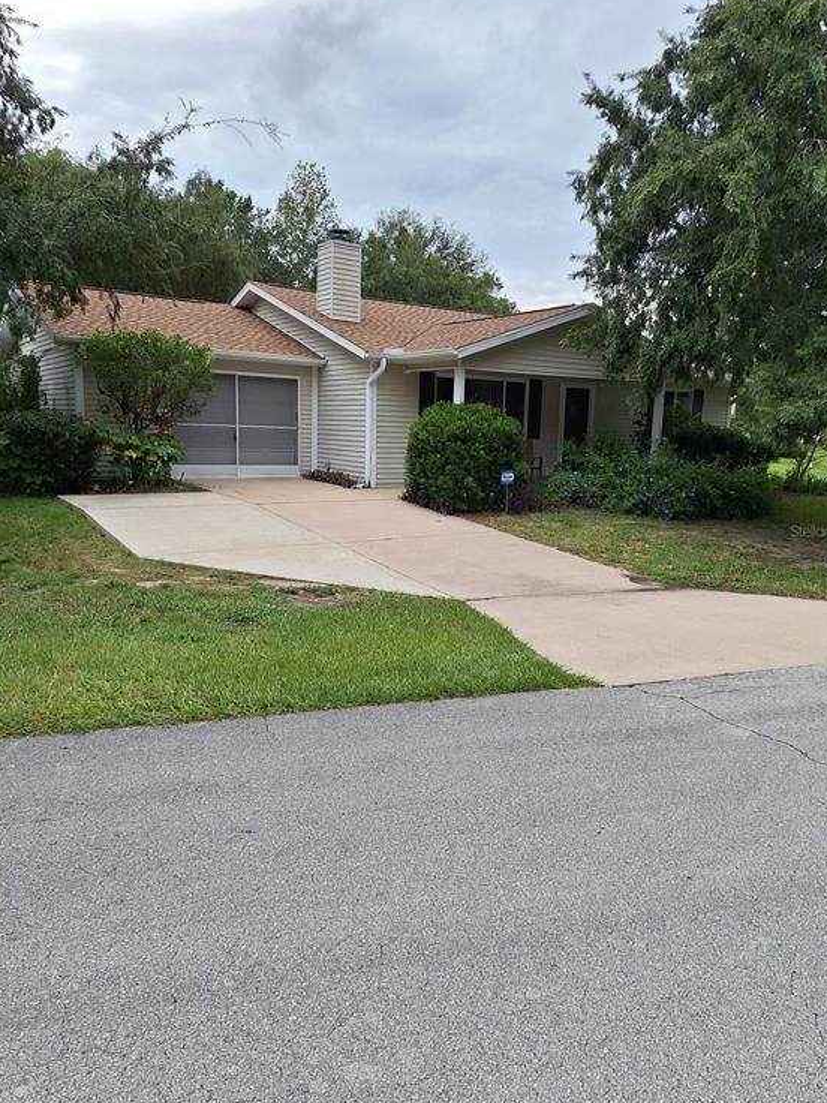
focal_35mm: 24
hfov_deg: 56.8
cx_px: 427
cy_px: 531
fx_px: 765
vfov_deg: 71.6
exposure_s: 1/1639
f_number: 1.8
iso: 40
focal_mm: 5.54
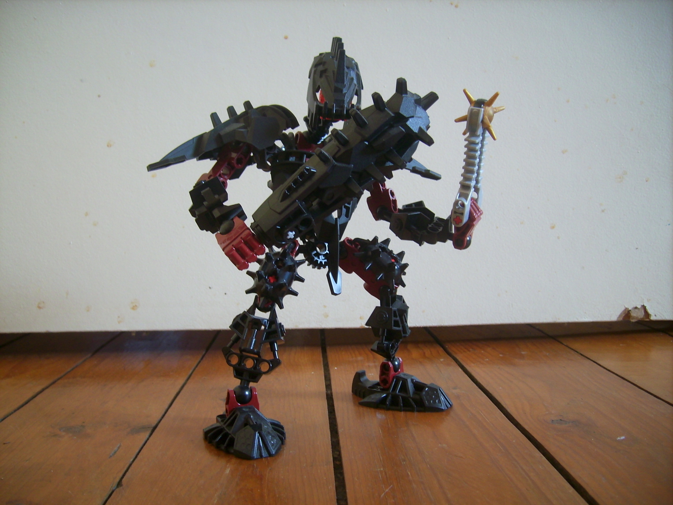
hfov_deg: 56.8
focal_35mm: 32
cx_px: 336
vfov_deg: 44.2
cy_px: 252
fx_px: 622
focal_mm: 5.99
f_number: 2.8
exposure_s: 1/5
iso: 50
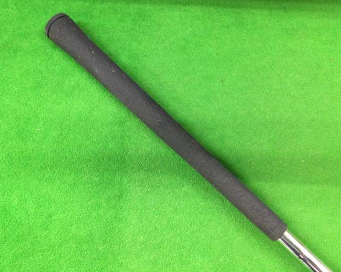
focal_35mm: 33
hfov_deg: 54.2
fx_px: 333
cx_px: 160
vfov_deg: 44.5
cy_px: 134
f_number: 2.4
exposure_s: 1/30
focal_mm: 3.3
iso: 200
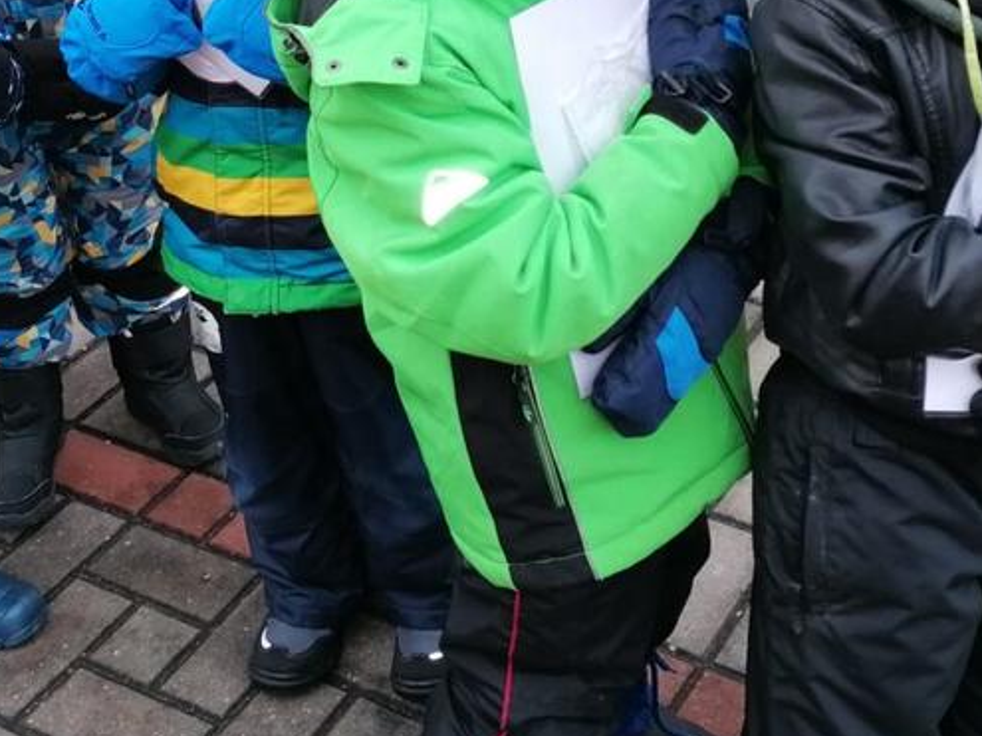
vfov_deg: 19.4
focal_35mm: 73
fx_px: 2070
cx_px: 524
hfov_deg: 26.7
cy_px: -65
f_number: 1.8
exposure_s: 1/105
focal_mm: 4.75
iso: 50
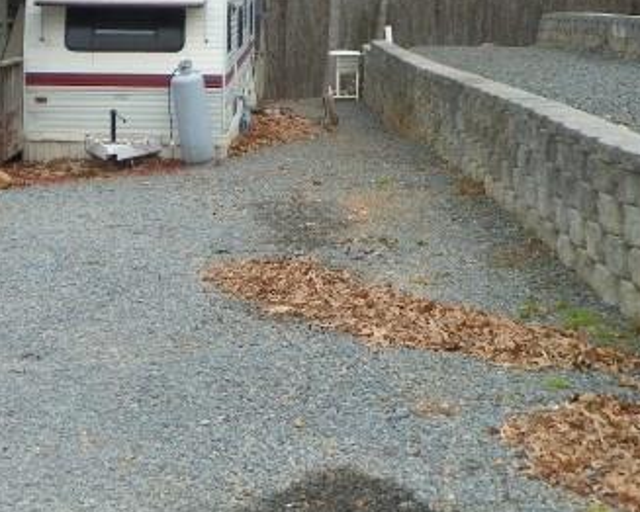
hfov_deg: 29.5
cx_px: 149
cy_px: 113
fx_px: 1194
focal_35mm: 63
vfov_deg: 23.9
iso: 64
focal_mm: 5.9
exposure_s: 1/320
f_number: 3.2
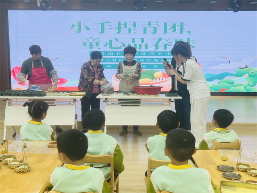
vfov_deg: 53.1
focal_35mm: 26
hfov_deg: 67.3
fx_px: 193
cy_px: 96
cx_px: 128
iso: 32
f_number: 1.5
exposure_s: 1/110
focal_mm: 5.7
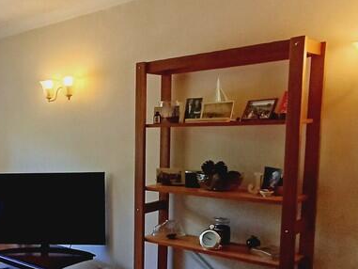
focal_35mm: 43
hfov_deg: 39.8
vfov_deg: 33.1
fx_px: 445
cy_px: 194
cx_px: 20
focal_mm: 1.64
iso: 100
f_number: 2.2
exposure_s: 1/50
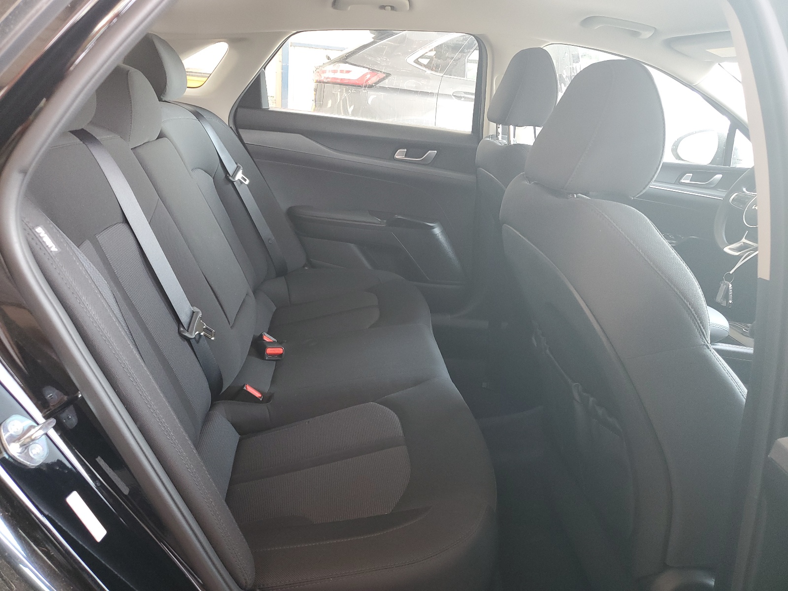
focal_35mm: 26
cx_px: 394
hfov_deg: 67.3
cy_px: 296
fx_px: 592
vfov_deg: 53.1
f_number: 1.5
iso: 93
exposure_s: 1/60.2
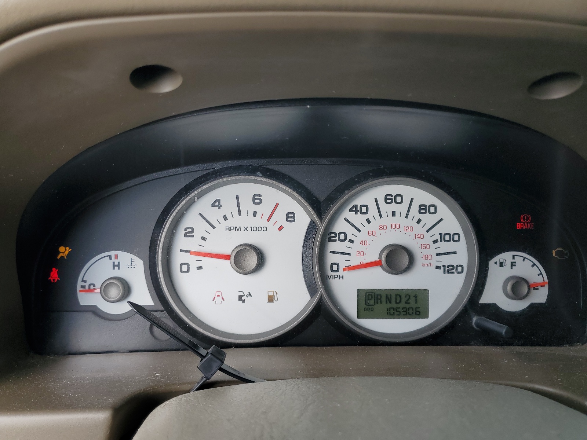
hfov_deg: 67.3
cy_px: 220
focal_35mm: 26
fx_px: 441
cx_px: 294
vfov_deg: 53.1
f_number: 1.5
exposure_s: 1/556
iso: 50
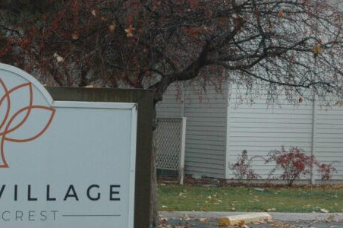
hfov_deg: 14.7
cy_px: 153
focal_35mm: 136
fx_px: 1294
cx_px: -39
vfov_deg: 10.0
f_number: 8
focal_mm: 40
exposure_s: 1/250
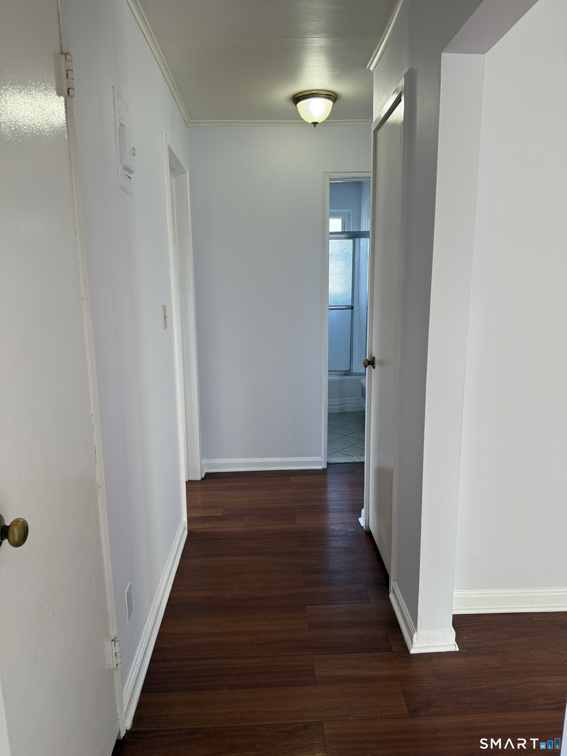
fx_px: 524
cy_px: 378
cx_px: 284
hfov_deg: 56.8
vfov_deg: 71.6
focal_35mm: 24
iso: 125
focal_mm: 6.76
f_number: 1.78
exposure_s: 1/164
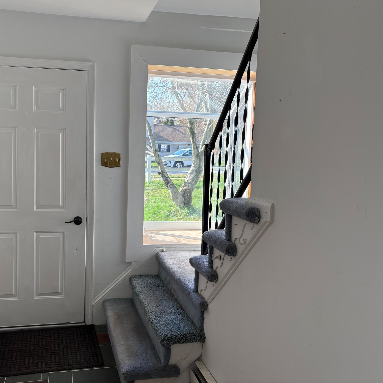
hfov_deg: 51.8
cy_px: 190
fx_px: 388
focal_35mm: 31
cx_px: 137
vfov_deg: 52.5
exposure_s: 1/465
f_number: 1.6
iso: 64
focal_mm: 5.96
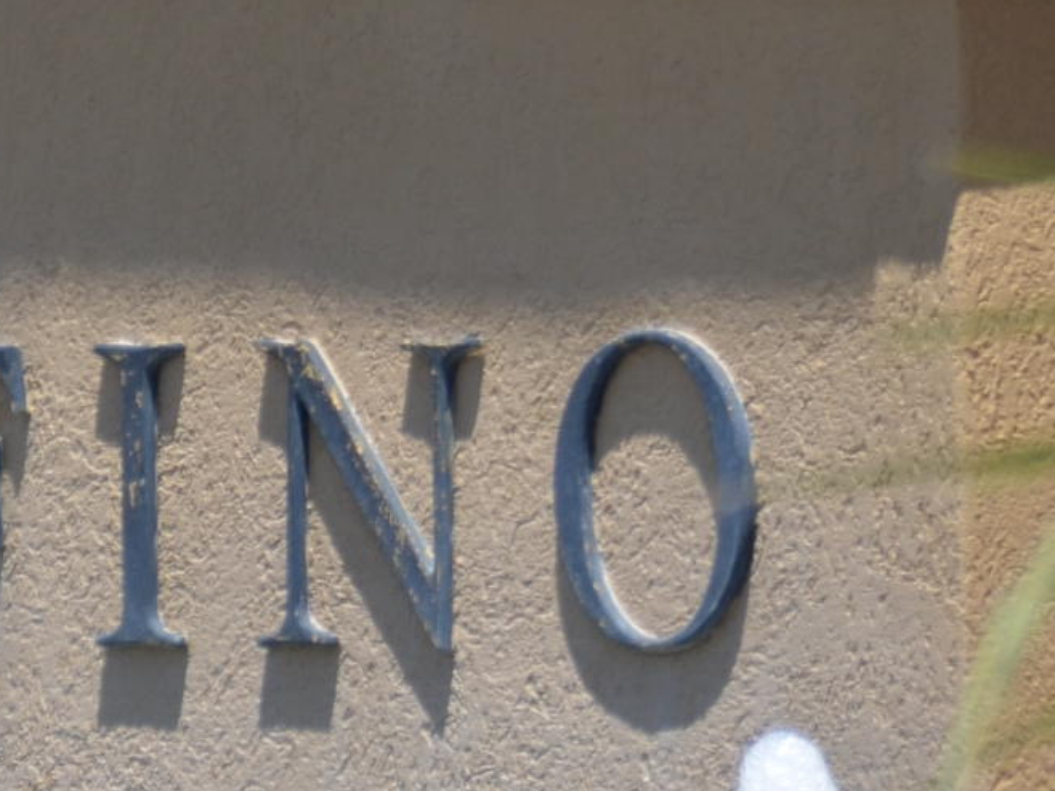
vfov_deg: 0.8
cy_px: 217
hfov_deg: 1.0
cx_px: -234
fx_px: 59988
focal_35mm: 1969
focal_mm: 300
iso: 200
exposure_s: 1/500
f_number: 5.6
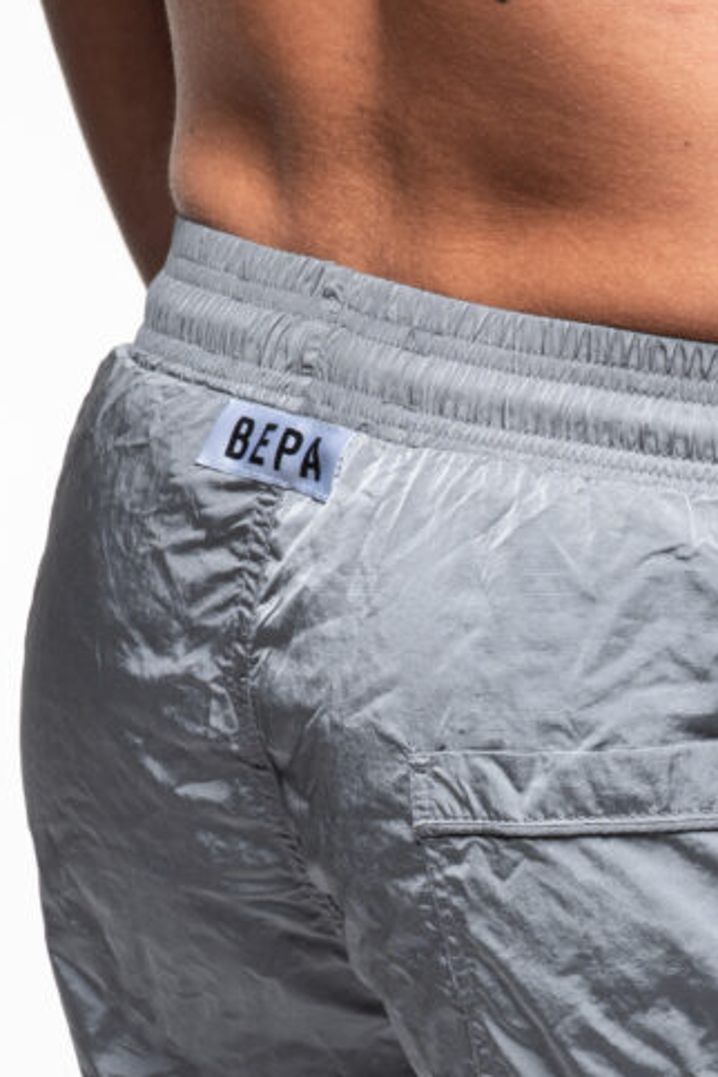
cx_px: 658
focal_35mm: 289
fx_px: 8645
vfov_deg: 7.1
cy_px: 981
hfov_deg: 4.8
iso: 200
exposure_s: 1/125
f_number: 16
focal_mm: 155
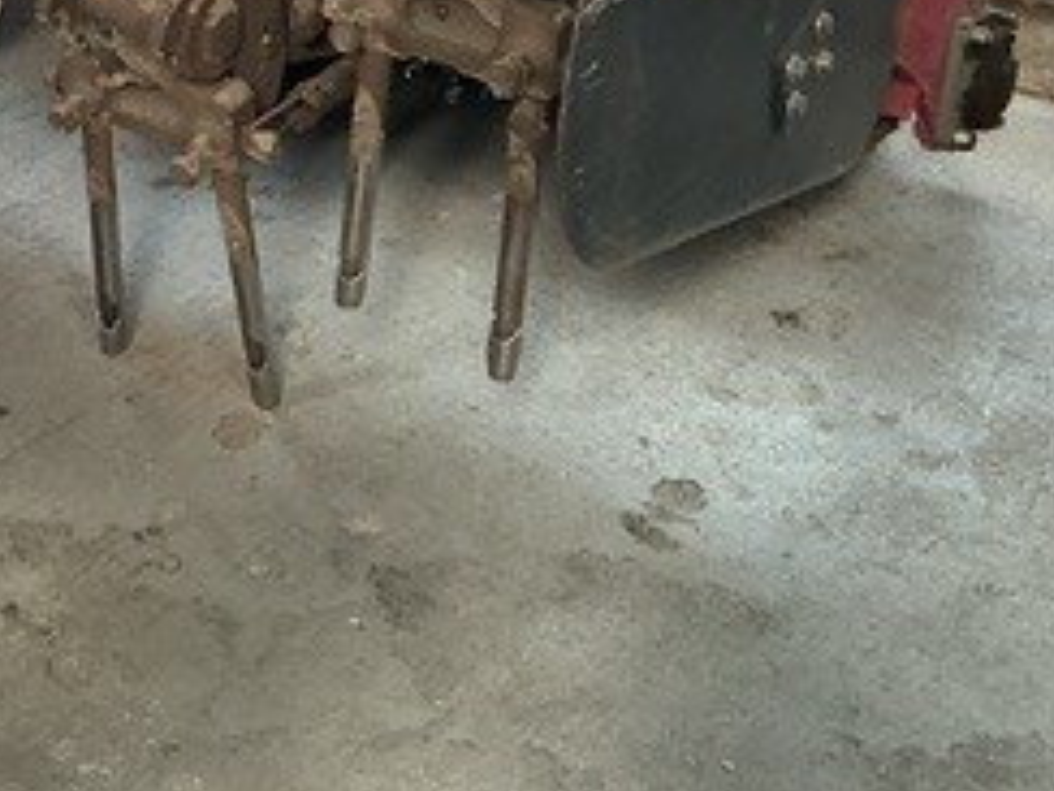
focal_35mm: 76
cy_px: -203
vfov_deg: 18.2
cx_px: 104
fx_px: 2314
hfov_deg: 24.9
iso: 125
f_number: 1.8
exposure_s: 1/60
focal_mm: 3
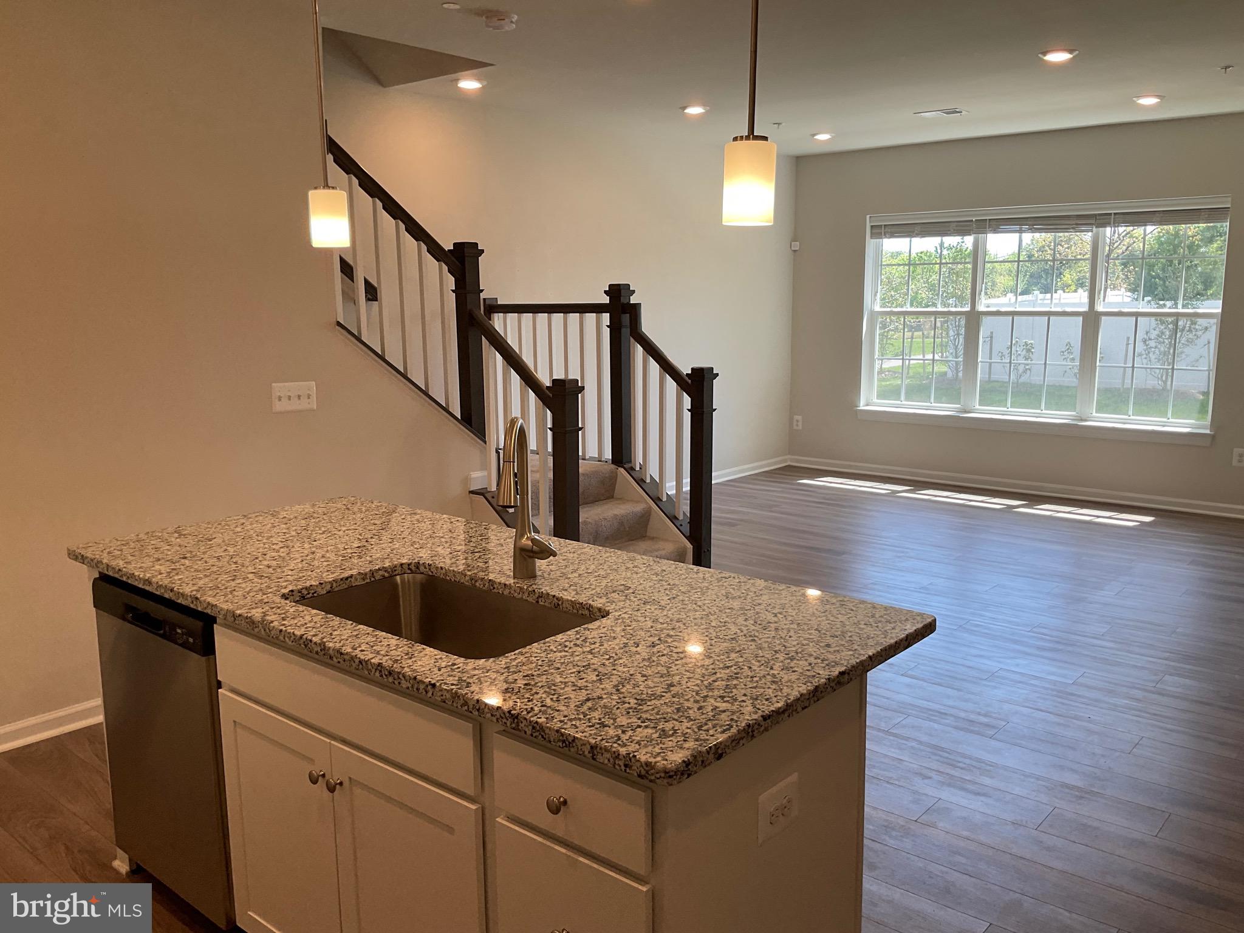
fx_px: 1042
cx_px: 622
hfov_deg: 61.7
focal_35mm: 29
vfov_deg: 48.2
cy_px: 466
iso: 32
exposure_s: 1/120
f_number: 1.8
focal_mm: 3
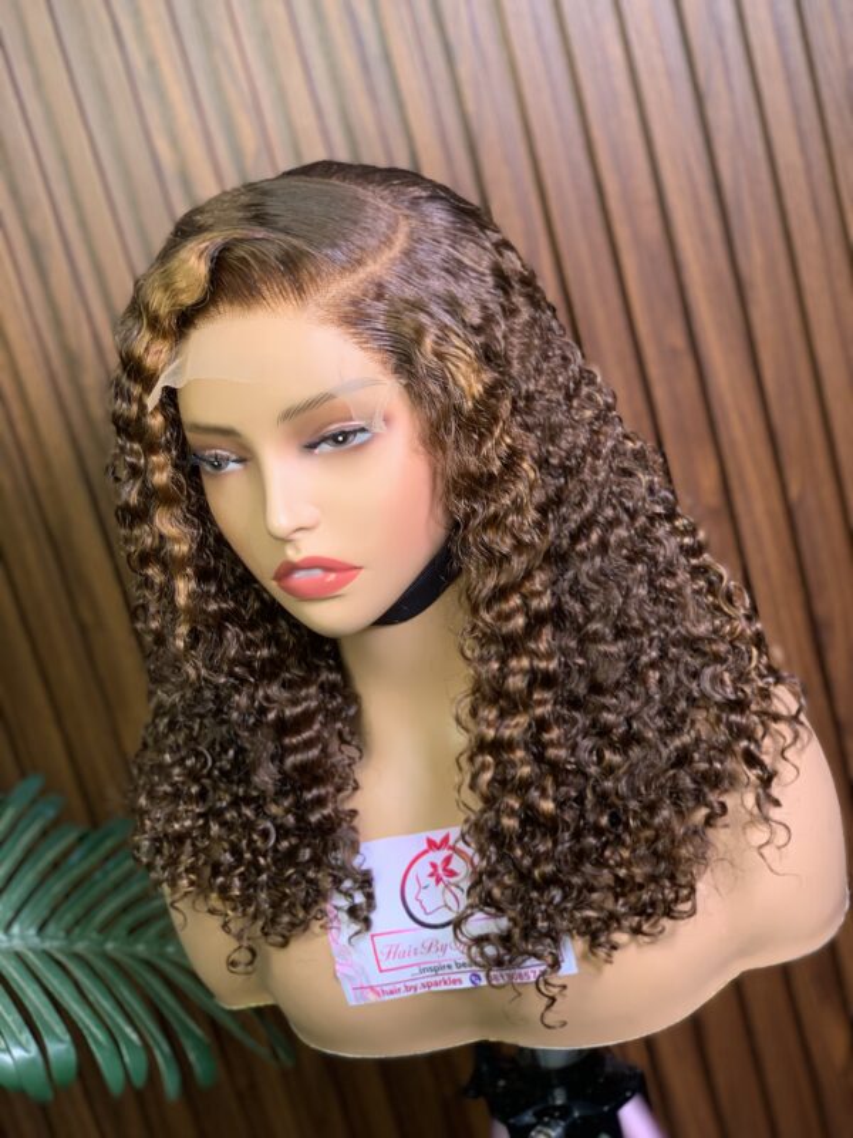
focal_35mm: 52
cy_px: 569
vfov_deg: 36.8
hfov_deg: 28.0
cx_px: 426
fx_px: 1708
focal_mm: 6
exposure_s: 1/100
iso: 25
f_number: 2.4
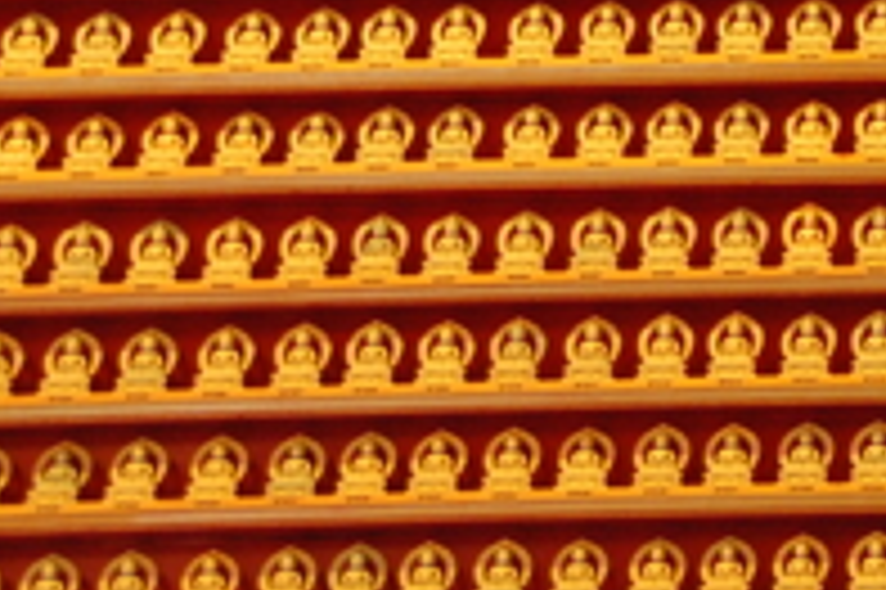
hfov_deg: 11.0
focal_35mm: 184
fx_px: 4525
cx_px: 1102
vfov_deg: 7.4
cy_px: -180
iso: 1600
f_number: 4.8
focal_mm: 44
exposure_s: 1/25
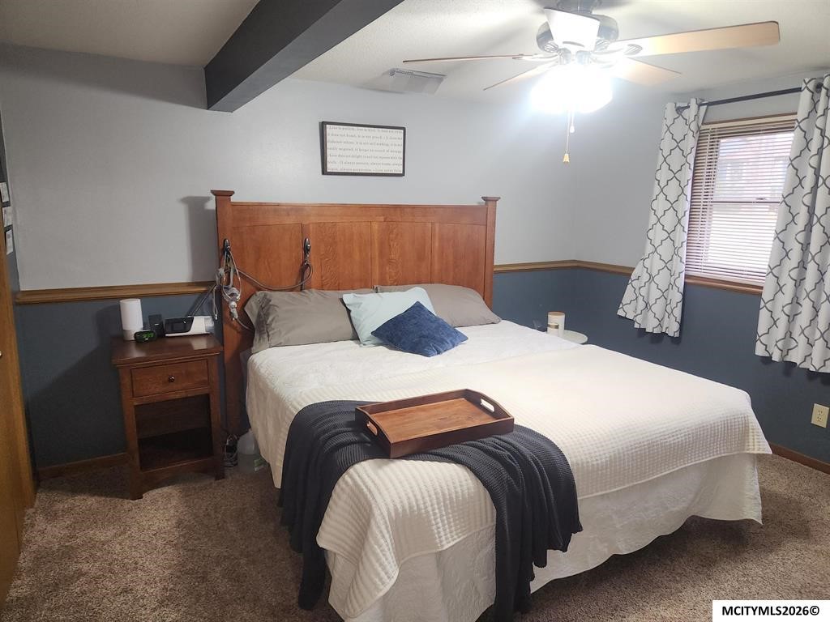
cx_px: 415
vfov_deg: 58.9
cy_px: 311
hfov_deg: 73.9
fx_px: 551
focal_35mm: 23
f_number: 1.8
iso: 100
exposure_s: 1/40
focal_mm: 5.4
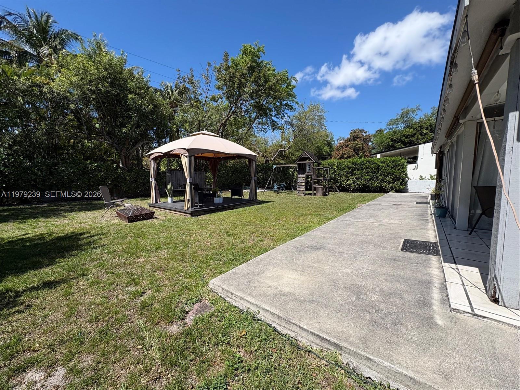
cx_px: 260
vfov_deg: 85.7
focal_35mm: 14
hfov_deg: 102.1
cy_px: 195
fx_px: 210
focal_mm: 2.22
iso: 50
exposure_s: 1/1536
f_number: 2.2
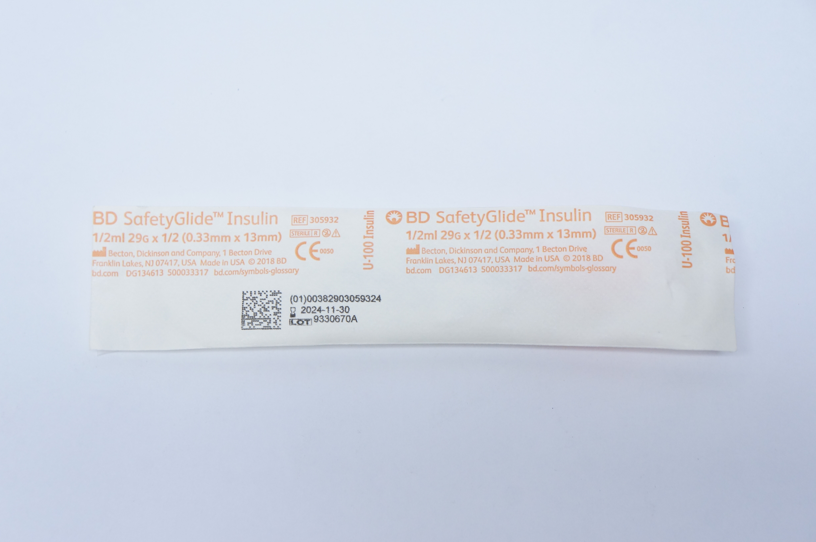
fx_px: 1426
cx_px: 408
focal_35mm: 63
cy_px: 271
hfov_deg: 31.9
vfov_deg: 21.5
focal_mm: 42
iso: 800
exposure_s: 1/60
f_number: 6.3
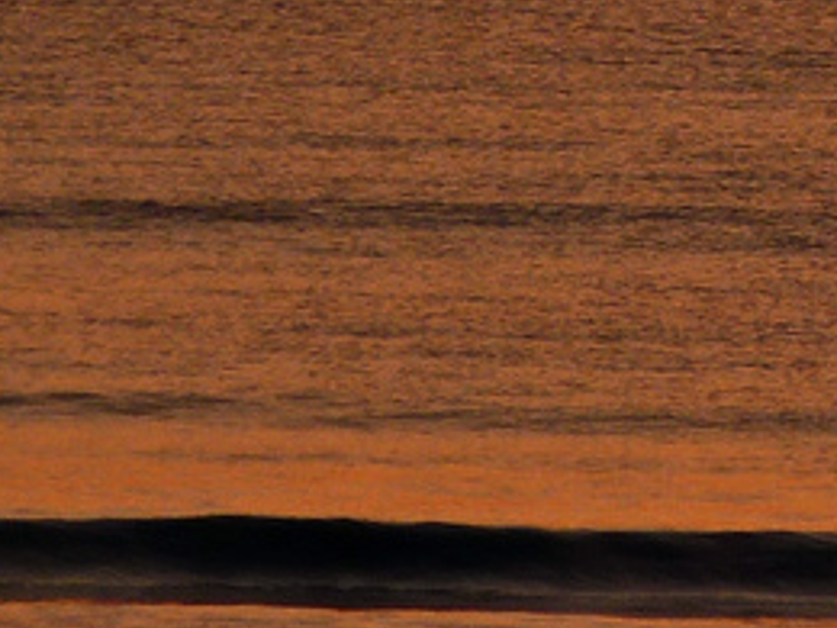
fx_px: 38034
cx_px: 1059
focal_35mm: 1573
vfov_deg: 0.9
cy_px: -551
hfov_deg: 1.3
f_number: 4.5
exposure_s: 1/250
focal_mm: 51.1
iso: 80
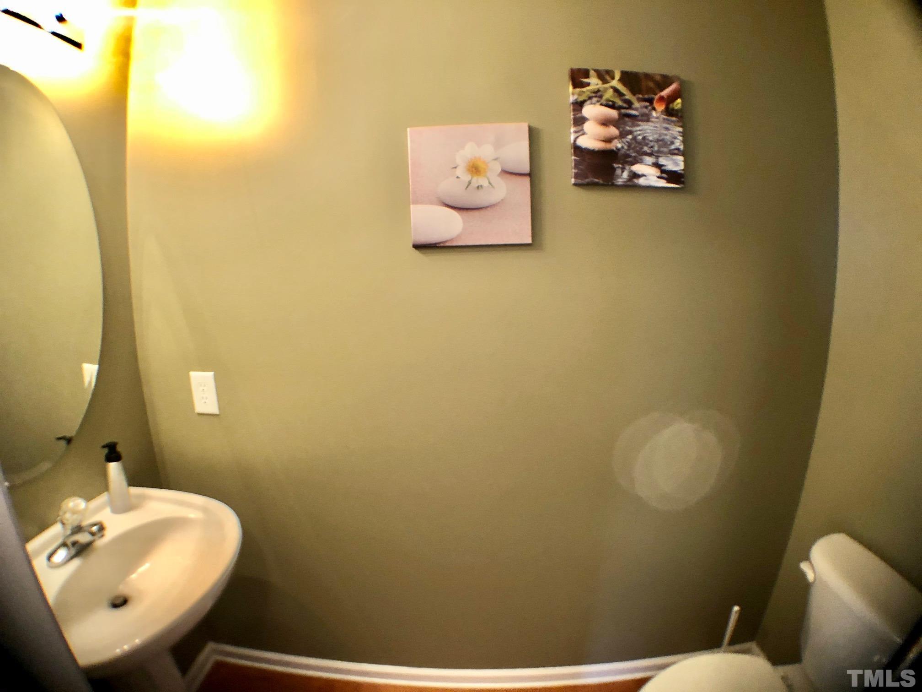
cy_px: 346
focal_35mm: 28
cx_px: 461
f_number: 1.8
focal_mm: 3.99
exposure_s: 1/11
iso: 100
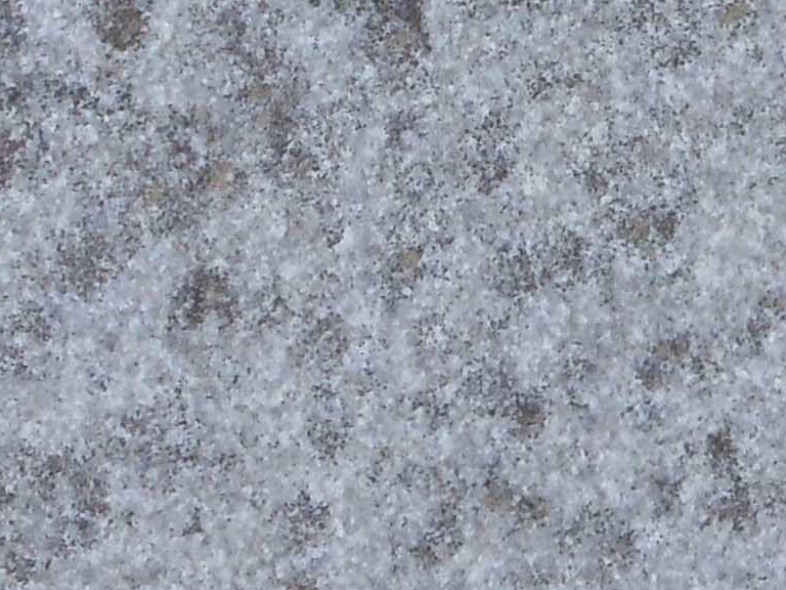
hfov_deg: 6.4
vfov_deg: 4.9
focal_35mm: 300
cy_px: -593
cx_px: 1615
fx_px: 6812
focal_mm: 8.9
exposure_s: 1/80
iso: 80
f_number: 4
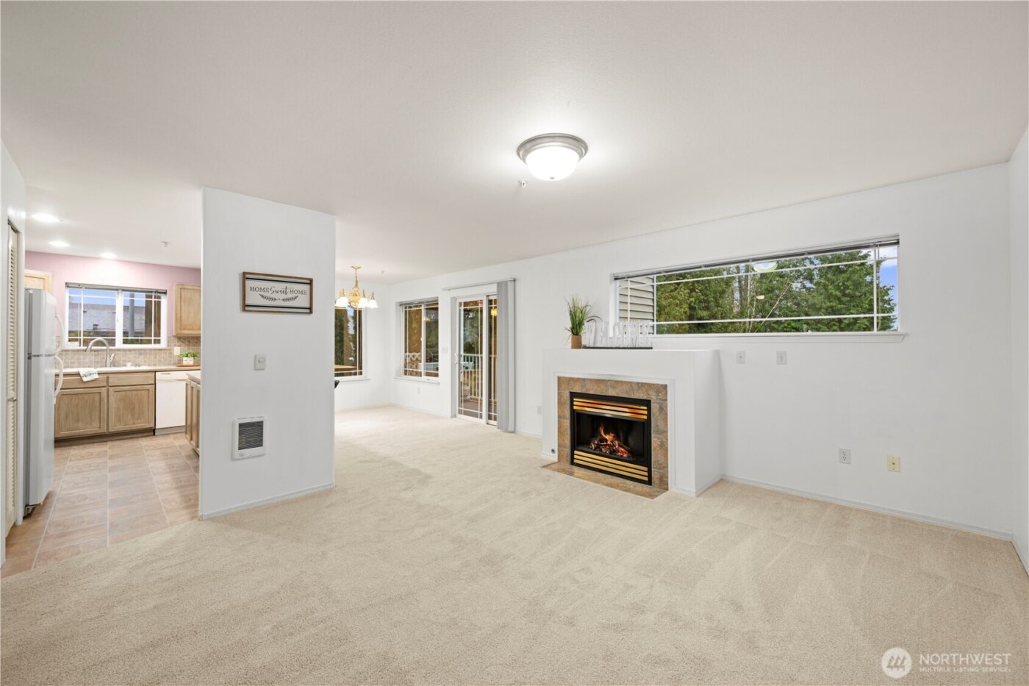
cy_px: 343
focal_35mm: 14
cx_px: 514
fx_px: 400
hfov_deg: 104.3
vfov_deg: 81.2
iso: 200
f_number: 8
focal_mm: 14
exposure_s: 1/2.5
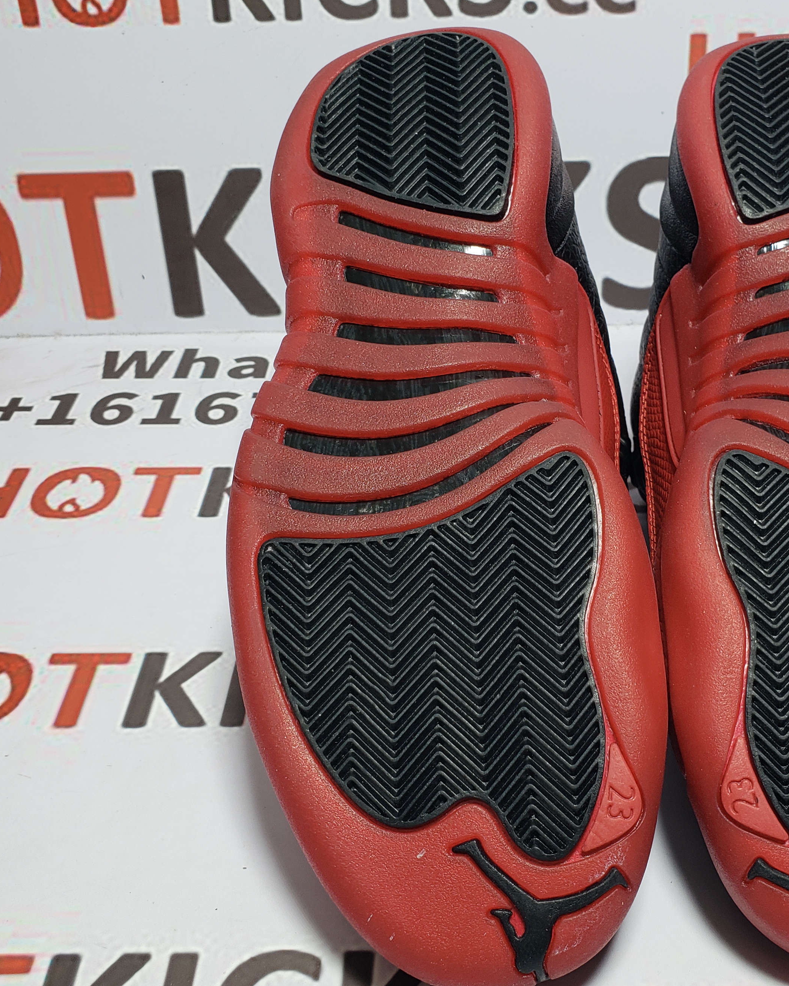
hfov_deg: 37.9
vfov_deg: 46.8
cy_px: 522
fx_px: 1138
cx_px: 501
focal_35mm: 39
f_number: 2.4
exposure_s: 1/143
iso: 50
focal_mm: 4.3
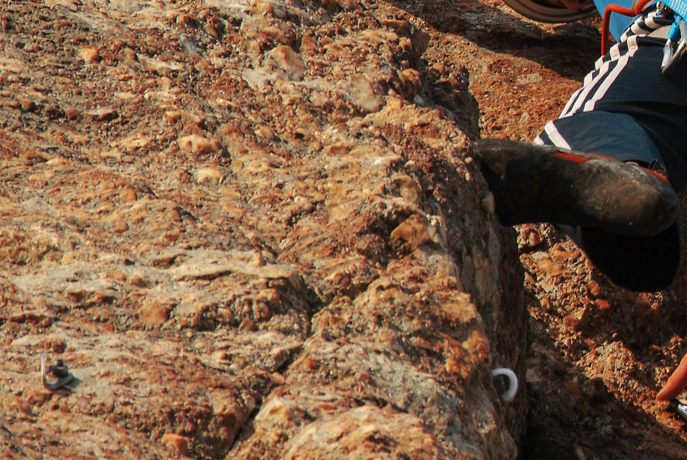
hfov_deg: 2.4
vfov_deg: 1.6
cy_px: 121
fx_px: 16693
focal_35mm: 874
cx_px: 974
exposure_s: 1/160
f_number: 9
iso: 100
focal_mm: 200
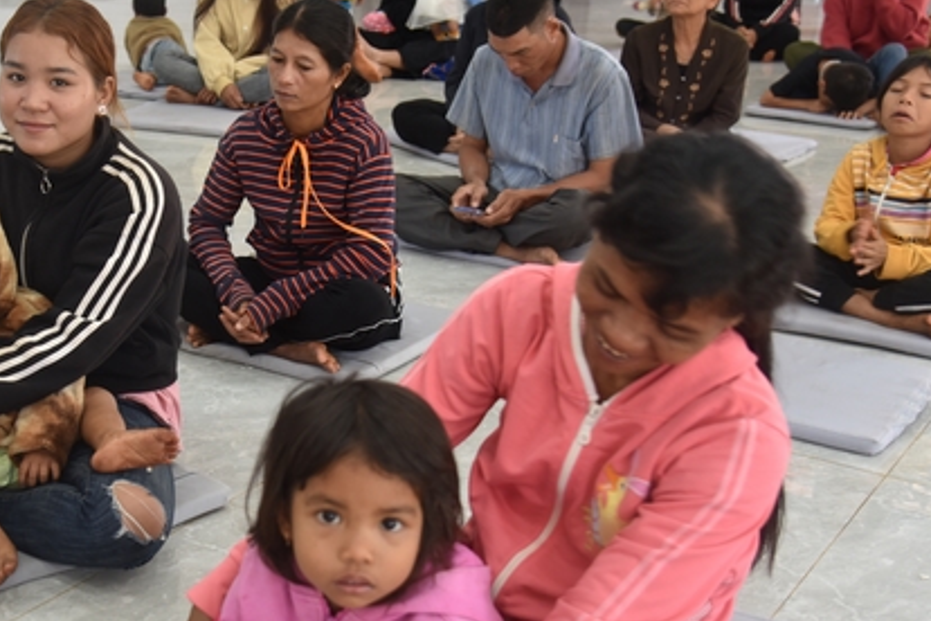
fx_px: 1422
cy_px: 304
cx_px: 263
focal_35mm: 55
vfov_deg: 24.6
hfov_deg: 35.6
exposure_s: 1/60
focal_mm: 35
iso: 800
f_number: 4
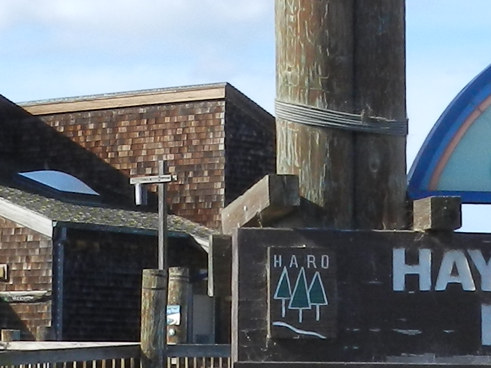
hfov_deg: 15.1
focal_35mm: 130
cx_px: 130
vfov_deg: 11.4
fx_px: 1844
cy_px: 115
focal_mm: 4.5
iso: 160
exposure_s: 1/800
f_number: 4.5
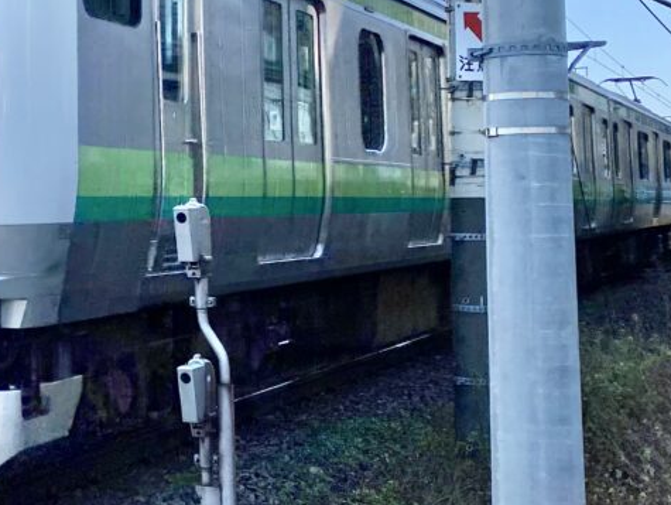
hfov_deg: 26.7
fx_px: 1358
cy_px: 100
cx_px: 48
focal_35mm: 70
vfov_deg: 20.8
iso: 32
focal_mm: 4.25
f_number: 1.8
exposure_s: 1/2688
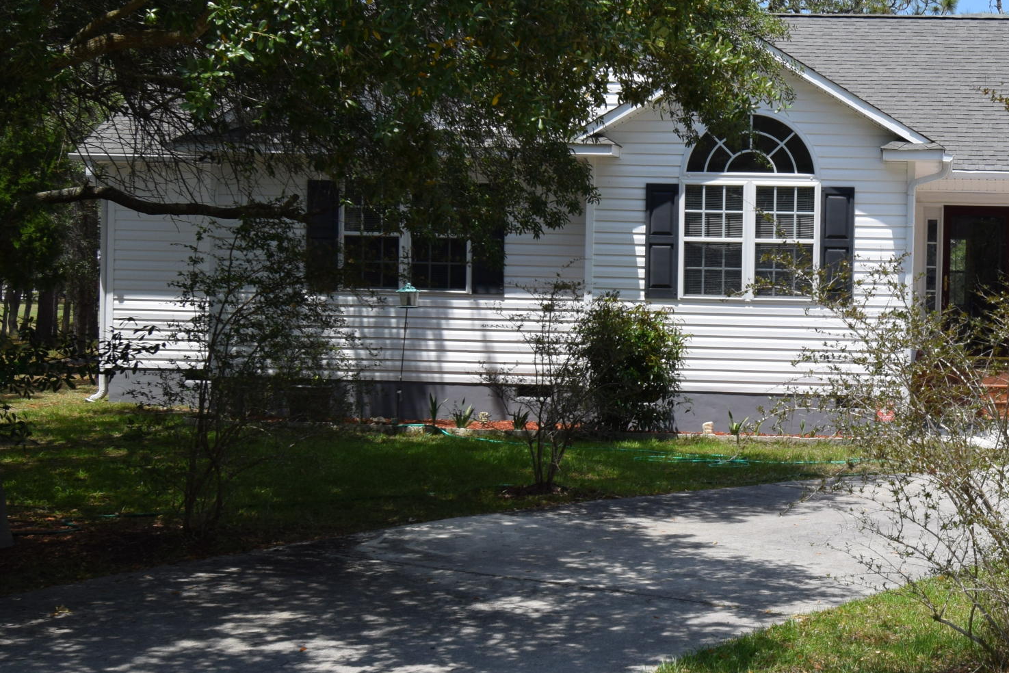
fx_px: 1710
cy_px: 343
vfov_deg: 22.3
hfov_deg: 31.9
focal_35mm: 61
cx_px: 829
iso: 200
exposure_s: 1/320
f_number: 9
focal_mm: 20
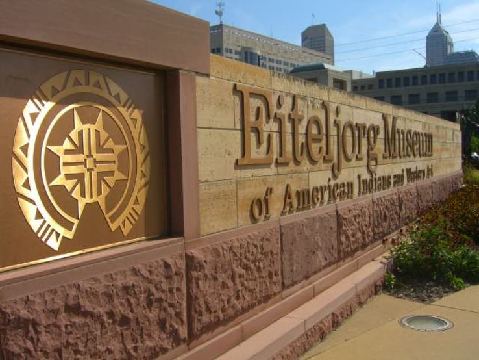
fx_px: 526
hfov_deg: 49.0
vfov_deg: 37.7
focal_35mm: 38
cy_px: 180
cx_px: 240
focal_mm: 7.9
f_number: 4
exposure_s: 1/800
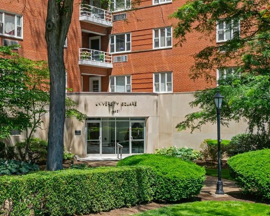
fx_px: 464
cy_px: 108
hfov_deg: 32.1
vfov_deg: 26.2
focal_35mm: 58
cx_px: 82
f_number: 8
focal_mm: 40
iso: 400
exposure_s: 1/640
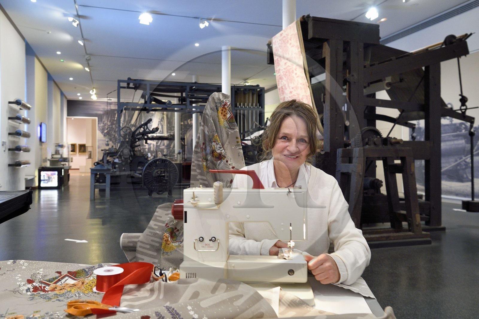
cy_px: 160
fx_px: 399
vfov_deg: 43.6
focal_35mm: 30
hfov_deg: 61.9
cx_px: 240
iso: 1600
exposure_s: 1/15
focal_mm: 30
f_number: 5.6
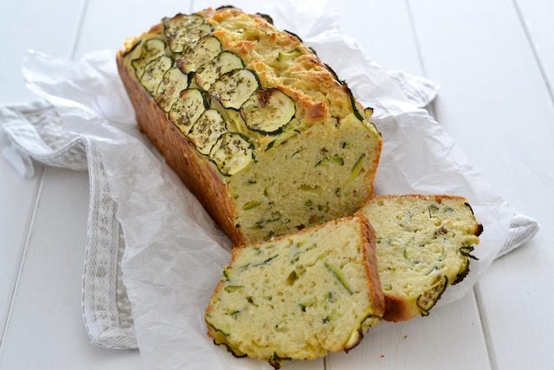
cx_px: 277
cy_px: 185
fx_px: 1154
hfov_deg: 27.0
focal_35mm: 75
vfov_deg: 18.2
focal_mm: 50
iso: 800
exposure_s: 1/200
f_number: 4.5
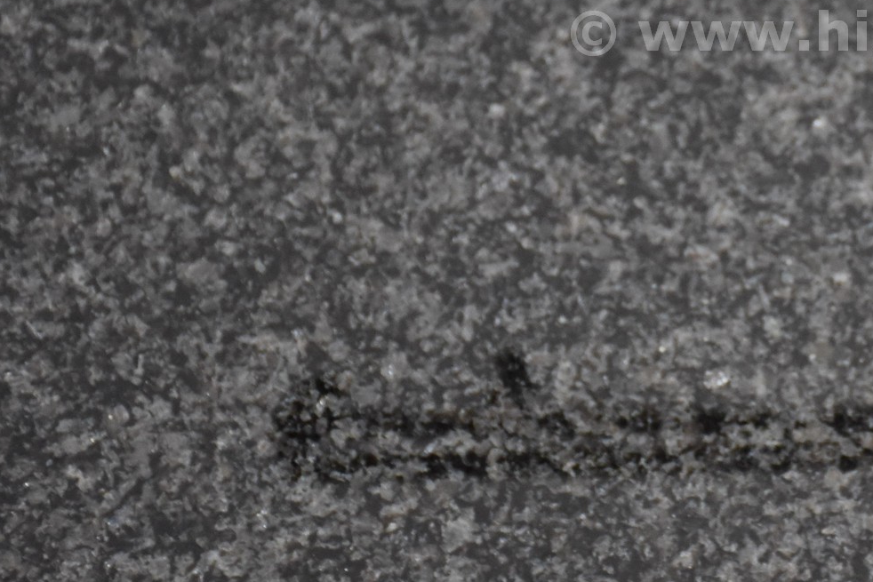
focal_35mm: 220
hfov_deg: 9.3
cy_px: 29
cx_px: 934
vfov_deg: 6.2
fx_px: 5335
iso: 1400
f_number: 5
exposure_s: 1/60
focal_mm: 60
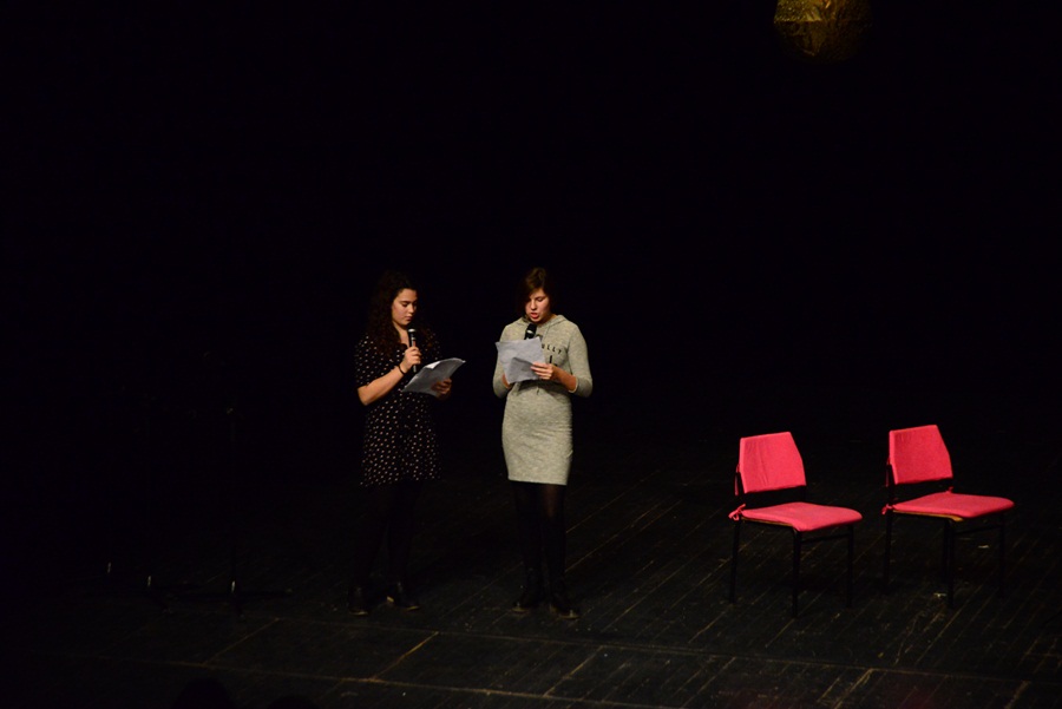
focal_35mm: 120
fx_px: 3542
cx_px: 531
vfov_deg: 11.4
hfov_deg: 17.1
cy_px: 354
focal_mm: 120
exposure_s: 1/250
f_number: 5.6
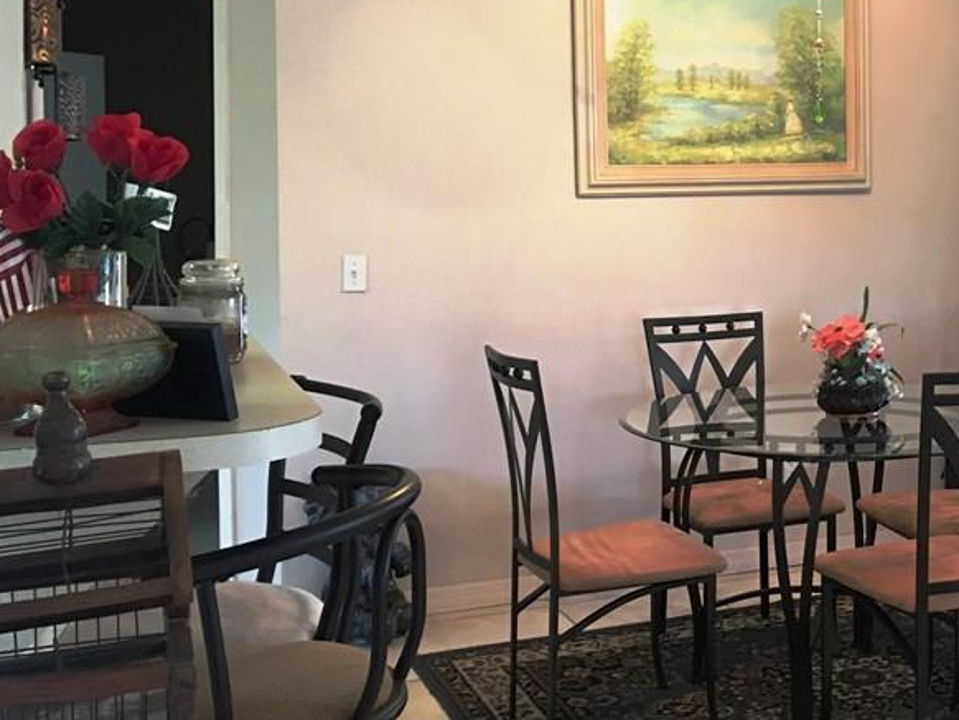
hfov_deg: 36.2
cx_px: 773
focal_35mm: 51
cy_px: 221
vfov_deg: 28.3
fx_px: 1413
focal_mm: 4.15
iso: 125
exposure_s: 1/30
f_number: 2.2
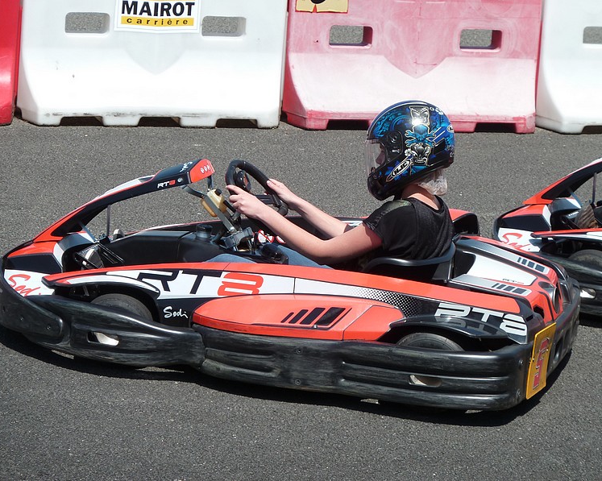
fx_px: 3651
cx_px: 320
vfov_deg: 7.5
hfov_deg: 9.4
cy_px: 241
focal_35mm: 205
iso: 80
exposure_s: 1/400
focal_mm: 32.1
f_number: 4.5
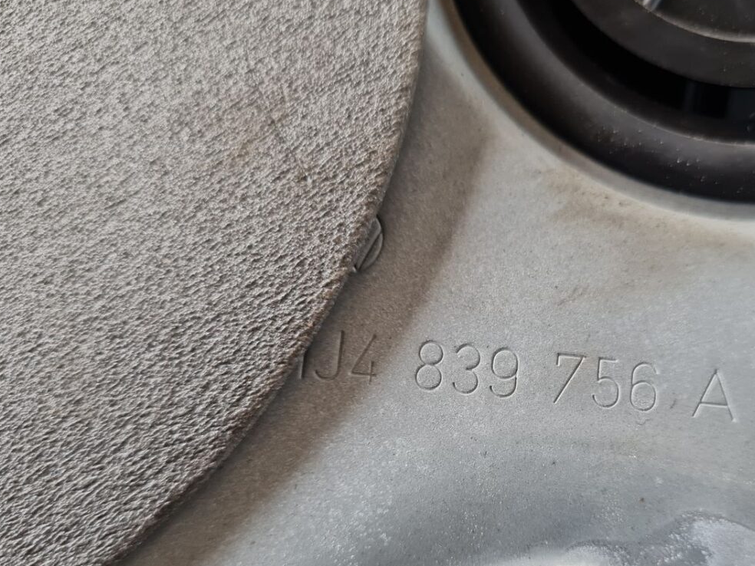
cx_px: 452
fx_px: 807
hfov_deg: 49.8
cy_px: 379
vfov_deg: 38.2
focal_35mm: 37
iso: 160
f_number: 1.8
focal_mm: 5.4
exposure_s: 1/100
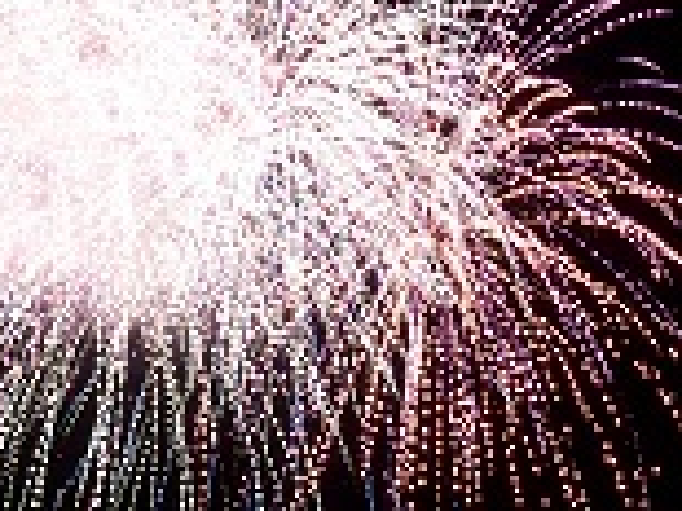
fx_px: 3327
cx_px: 744
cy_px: 427
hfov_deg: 11.5
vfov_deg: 8.7
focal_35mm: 169
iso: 100
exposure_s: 5.7
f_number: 11
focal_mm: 26
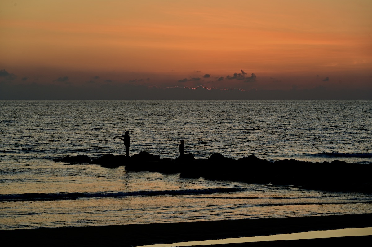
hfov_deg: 17.1
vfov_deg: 11.4
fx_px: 1239
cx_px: 186
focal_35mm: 120
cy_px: 124
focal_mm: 120
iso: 140
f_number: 8
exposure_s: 1/125
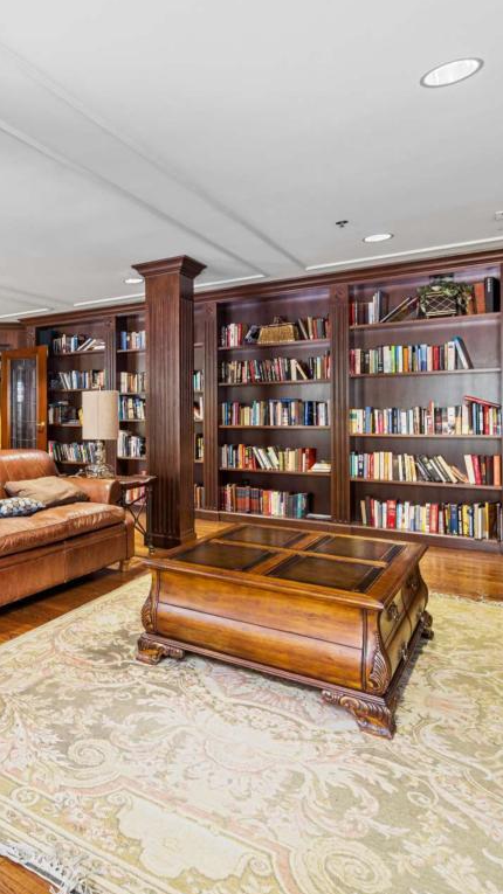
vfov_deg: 78.7
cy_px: 463
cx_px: -11
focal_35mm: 23
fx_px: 546
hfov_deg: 42.2
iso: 640
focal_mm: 14
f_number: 8
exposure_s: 1.3
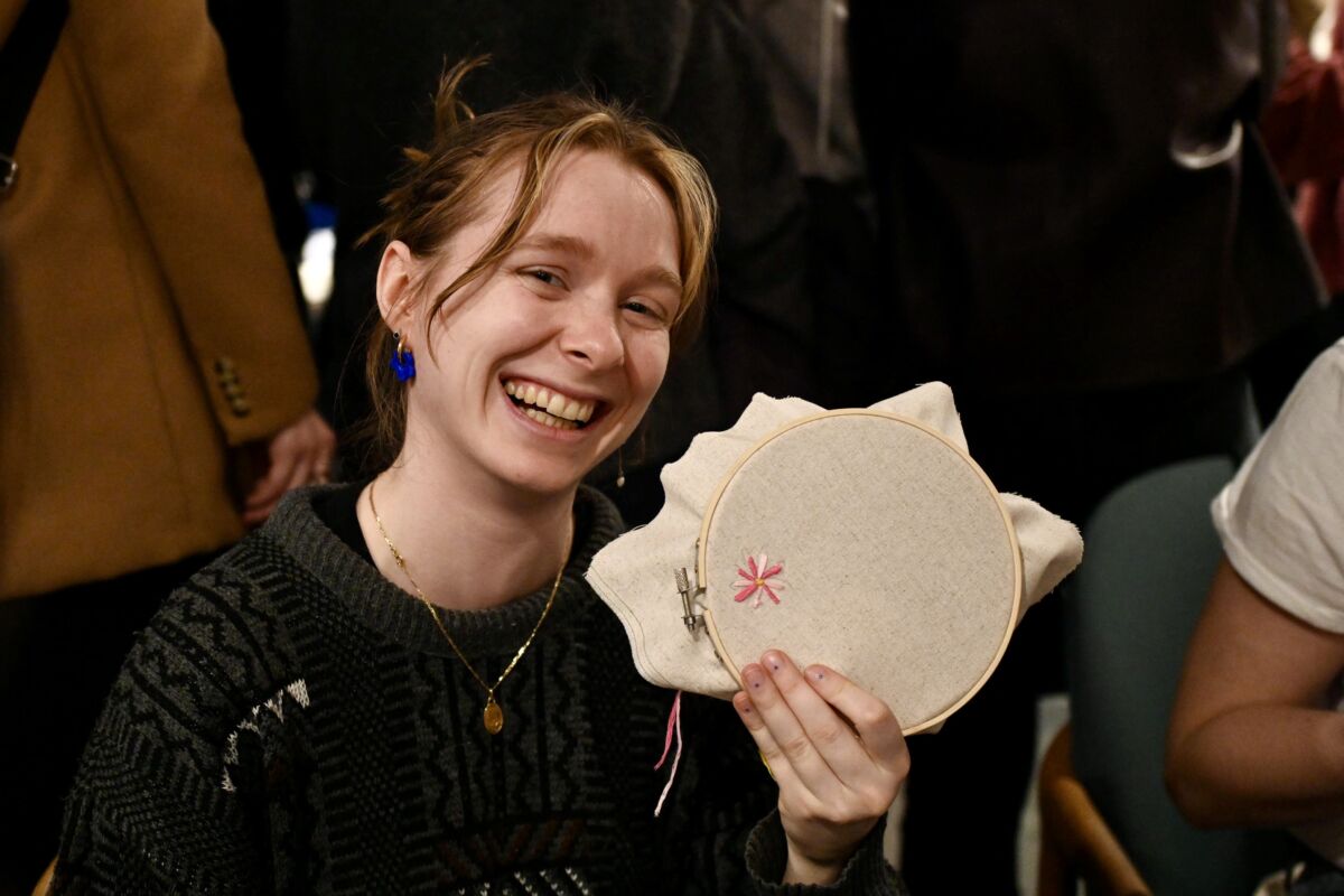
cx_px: 672
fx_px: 1792
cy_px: 448
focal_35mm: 48
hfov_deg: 41.1
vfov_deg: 28.1
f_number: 3.2
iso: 4000
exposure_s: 1/250
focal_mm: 48
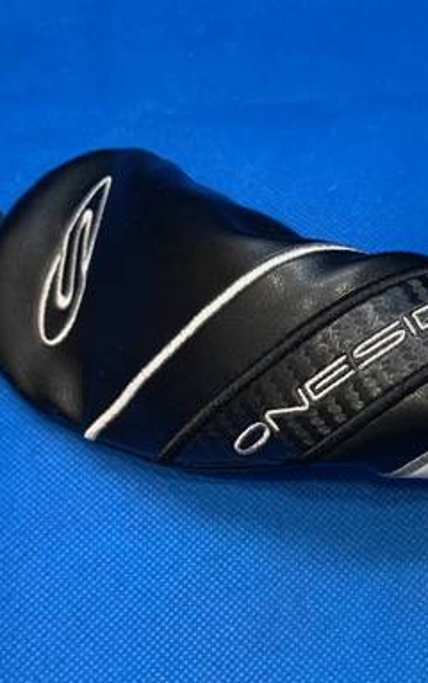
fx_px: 857
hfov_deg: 26.6
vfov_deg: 43.4
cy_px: 371
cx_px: 424
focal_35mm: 46
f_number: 1.8
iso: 80
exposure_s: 1/60
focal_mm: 4.25
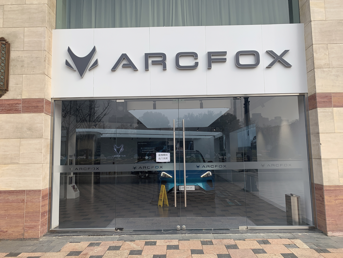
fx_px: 258
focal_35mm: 26
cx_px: 172
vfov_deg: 53.1
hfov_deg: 67.3
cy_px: 129
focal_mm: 4.25
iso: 25
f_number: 1.8
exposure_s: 1/1250
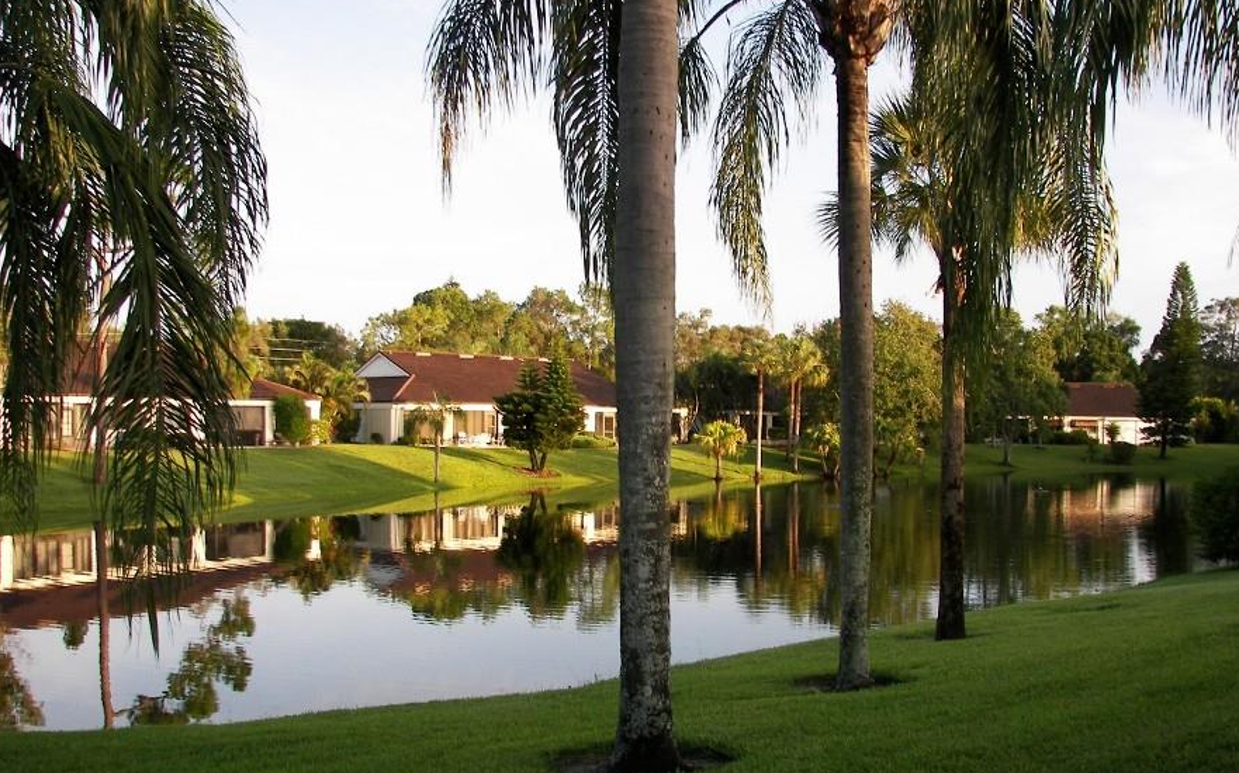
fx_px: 1316
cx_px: 630
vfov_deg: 32.7
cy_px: 457
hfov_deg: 50.4
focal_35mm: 39
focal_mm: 6
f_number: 2.8
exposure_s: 1/160
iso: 50
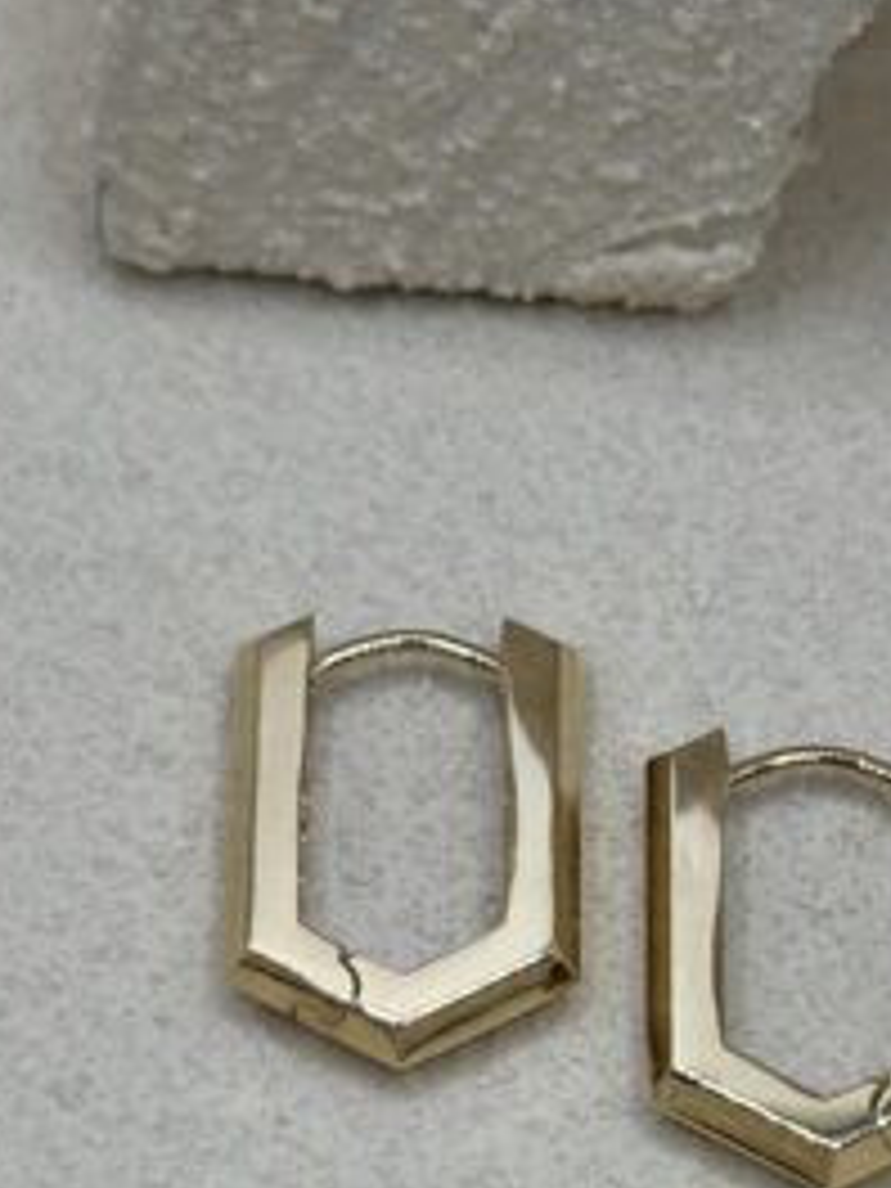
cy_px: 673
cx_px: 621
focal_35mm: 97
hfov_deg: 15.2
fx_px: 3329
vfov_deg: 20.2
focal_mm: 6.86
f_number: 1.78
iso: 80
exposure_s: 1/1227
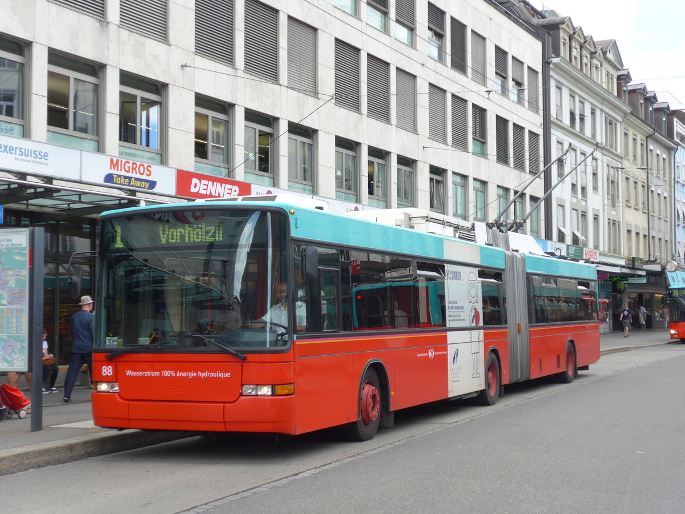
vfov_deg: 26.6
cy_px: 257
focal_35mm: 55
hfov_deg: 34.9
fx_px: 1088
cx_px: 342
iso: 80
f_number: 3.4
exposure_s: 1/250
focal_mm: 11.3
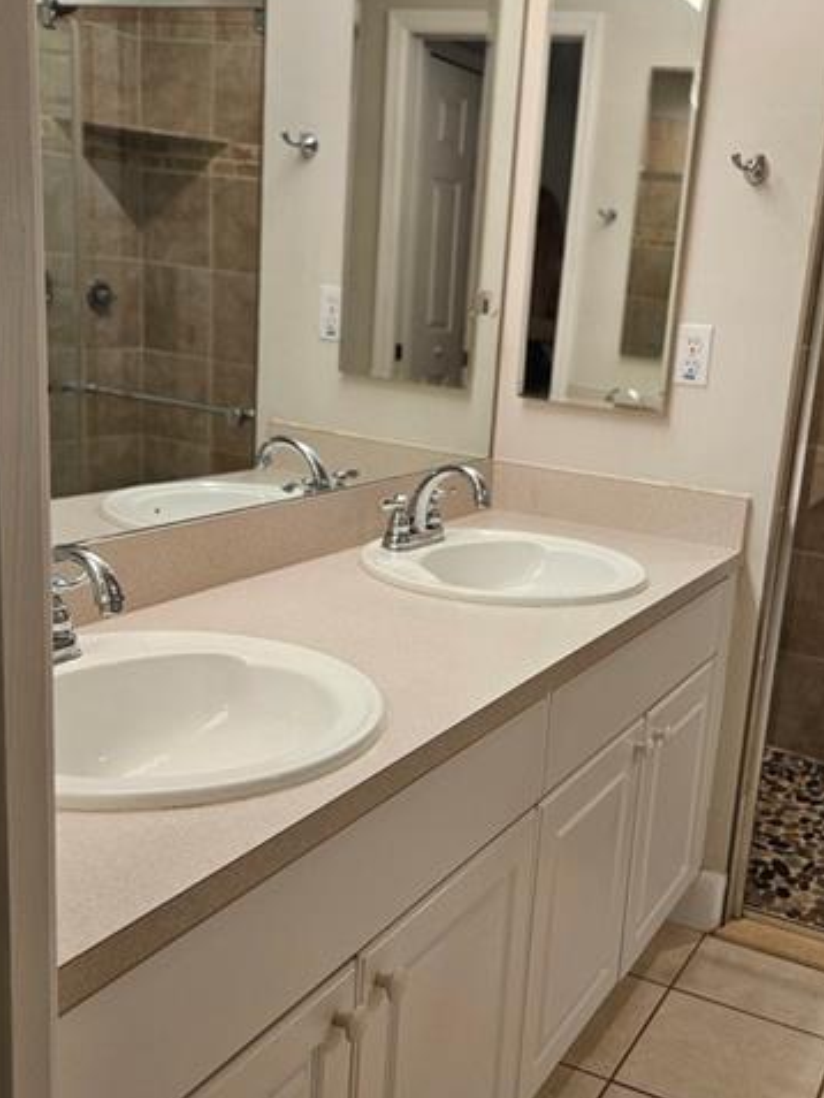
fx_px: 1174
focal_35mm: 37
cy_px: 601
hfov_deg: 38.3
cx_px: 541
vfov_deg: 50.1
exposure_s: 1/120
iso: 100
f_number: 1.8
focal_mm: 5.4
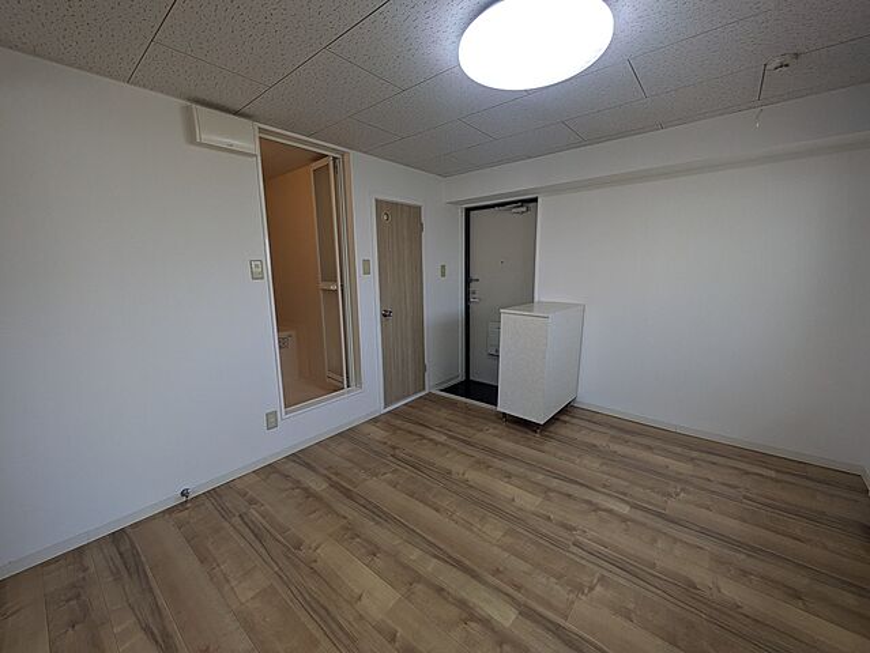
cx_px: 435
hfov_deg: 102.0
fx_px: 352
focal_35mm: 14
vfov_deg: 85.7
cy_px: 326
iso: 55
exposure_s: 1/120
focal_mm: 1.83
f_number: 2.2
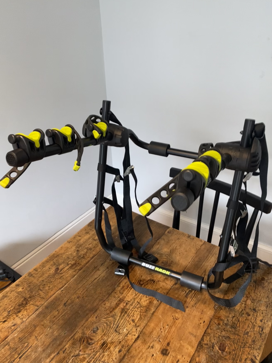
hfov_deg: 53.1
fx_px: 272
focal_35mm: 26
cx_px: 136
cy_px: 182
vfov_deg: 67.3
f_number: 1.8
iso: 160
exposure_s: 1/50
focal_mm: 4.25
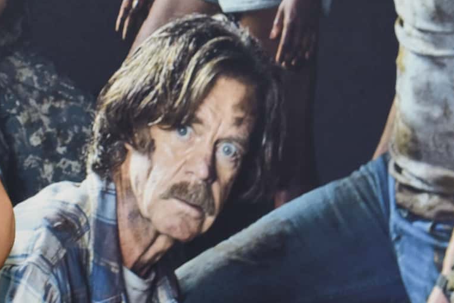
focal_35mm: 197
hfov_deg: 10.2
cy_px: -53
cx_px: -189
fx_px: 2485
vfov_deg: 6.9
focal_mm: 50
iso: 500
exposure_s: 1/200
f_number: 5.6
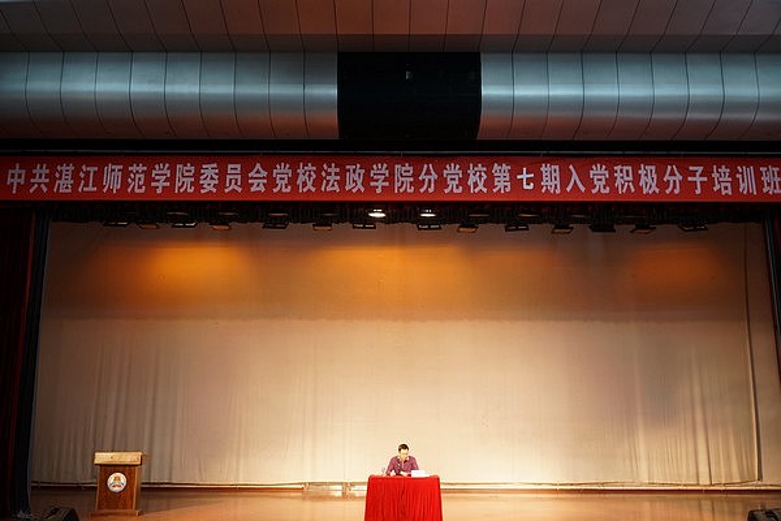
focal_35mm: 33
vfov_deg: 40.0
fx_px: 716
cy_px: 260
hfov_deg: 57.2
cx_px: 390
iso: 320
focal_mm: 22
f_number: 3.5
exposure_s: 1/15
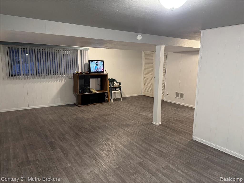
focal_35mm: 24
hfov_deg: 71.6
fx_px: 169
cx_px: 122
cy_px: 92
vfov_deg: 56.8
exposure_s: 1/60
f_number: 1.78
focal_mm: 6.76
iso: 320
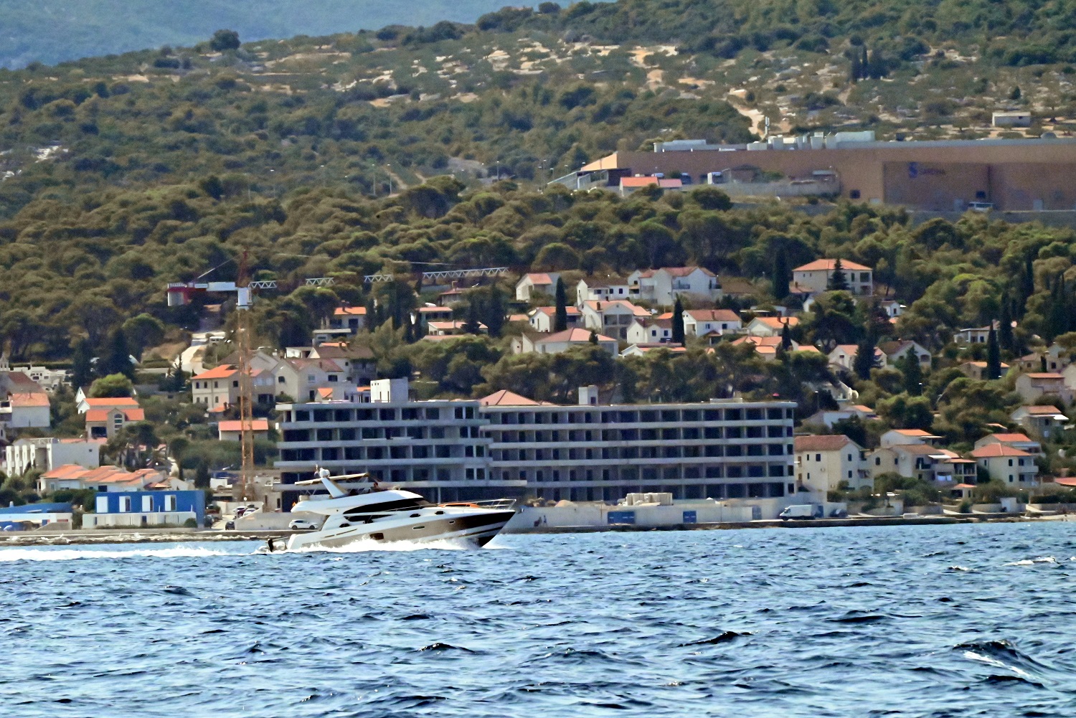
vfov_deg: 5.1
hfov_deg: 7.6
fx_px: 8072
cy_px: 359
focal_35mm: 270
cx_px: 538
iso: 28800
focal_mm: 270
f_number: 29
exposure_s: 1/8000
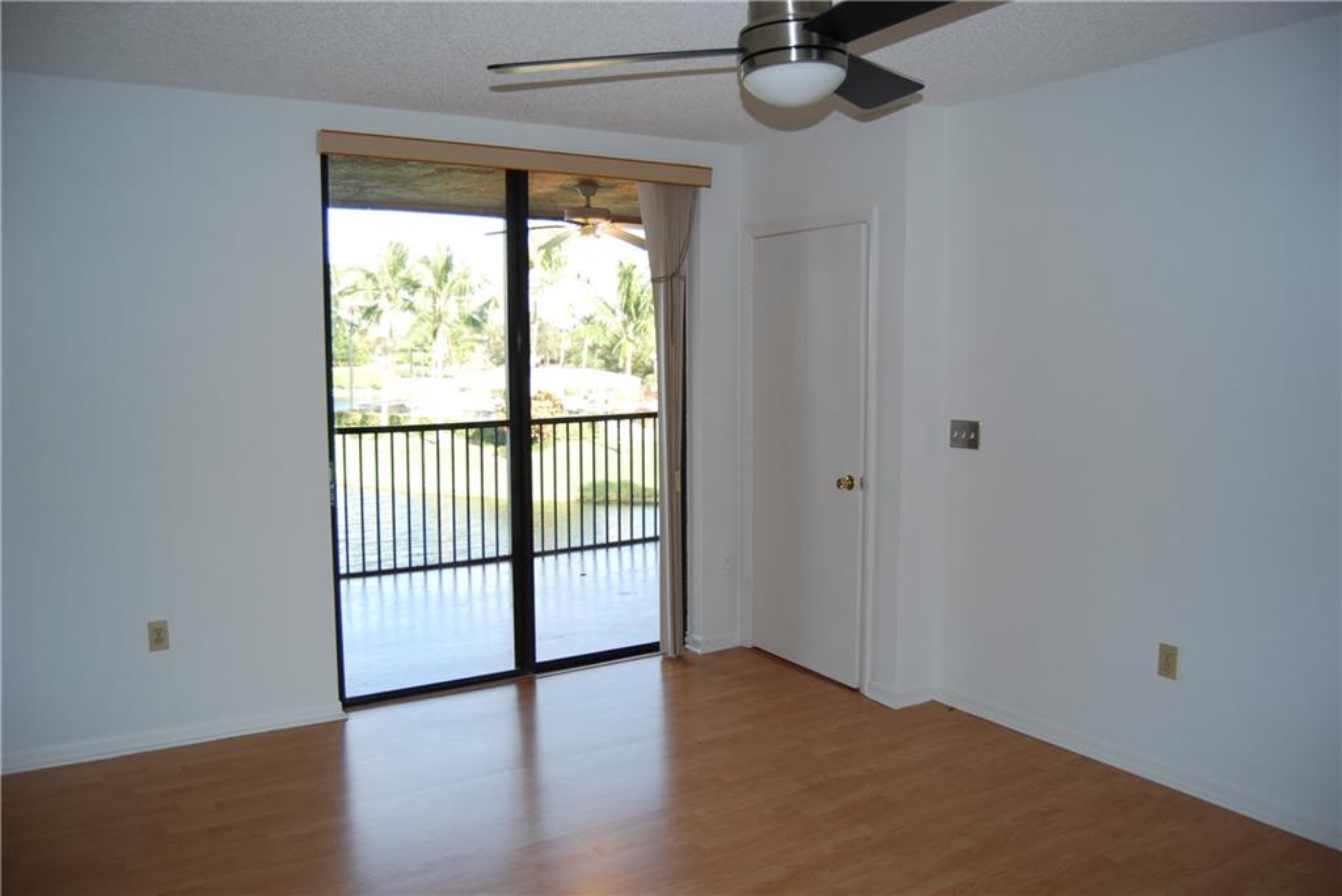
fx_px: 1007
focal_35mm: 27
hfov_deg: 67.4
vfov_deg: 48.0
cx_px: 671
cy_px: 448
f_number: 3.5
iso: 200
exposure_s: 1/60
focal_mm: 18
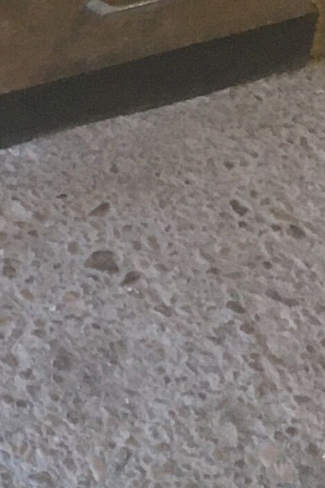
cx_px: -520
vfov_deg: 10.2
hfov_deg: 7.3
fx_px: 2356
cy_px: -707
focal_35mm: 174
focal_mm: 4.15
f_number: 2.2
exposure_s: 1/33
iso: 125
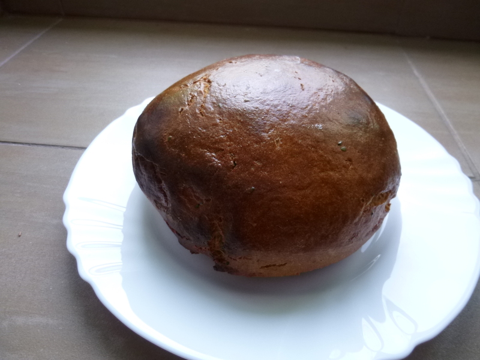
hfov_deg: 69.4
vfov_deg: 54.9
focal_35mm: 25
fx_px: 347
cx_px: 240
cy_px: 180
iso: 200
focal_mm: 4.5
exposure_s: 1/60
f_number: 3.1
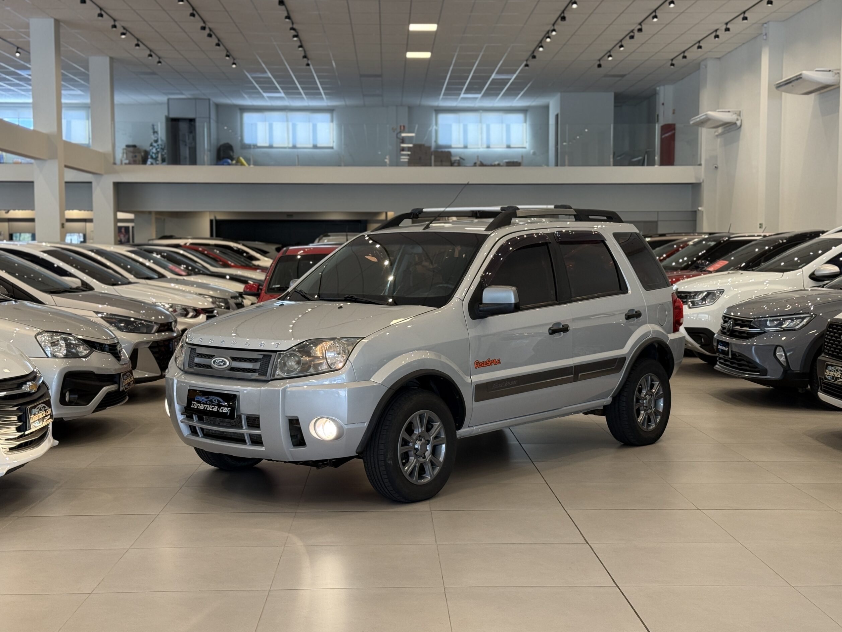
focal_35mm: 49
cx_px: 424
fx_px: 1192
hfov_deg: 38.9
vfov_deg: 29.7
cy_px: 322
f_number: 1.78
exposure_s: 1/60
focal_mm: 6.76
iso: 100
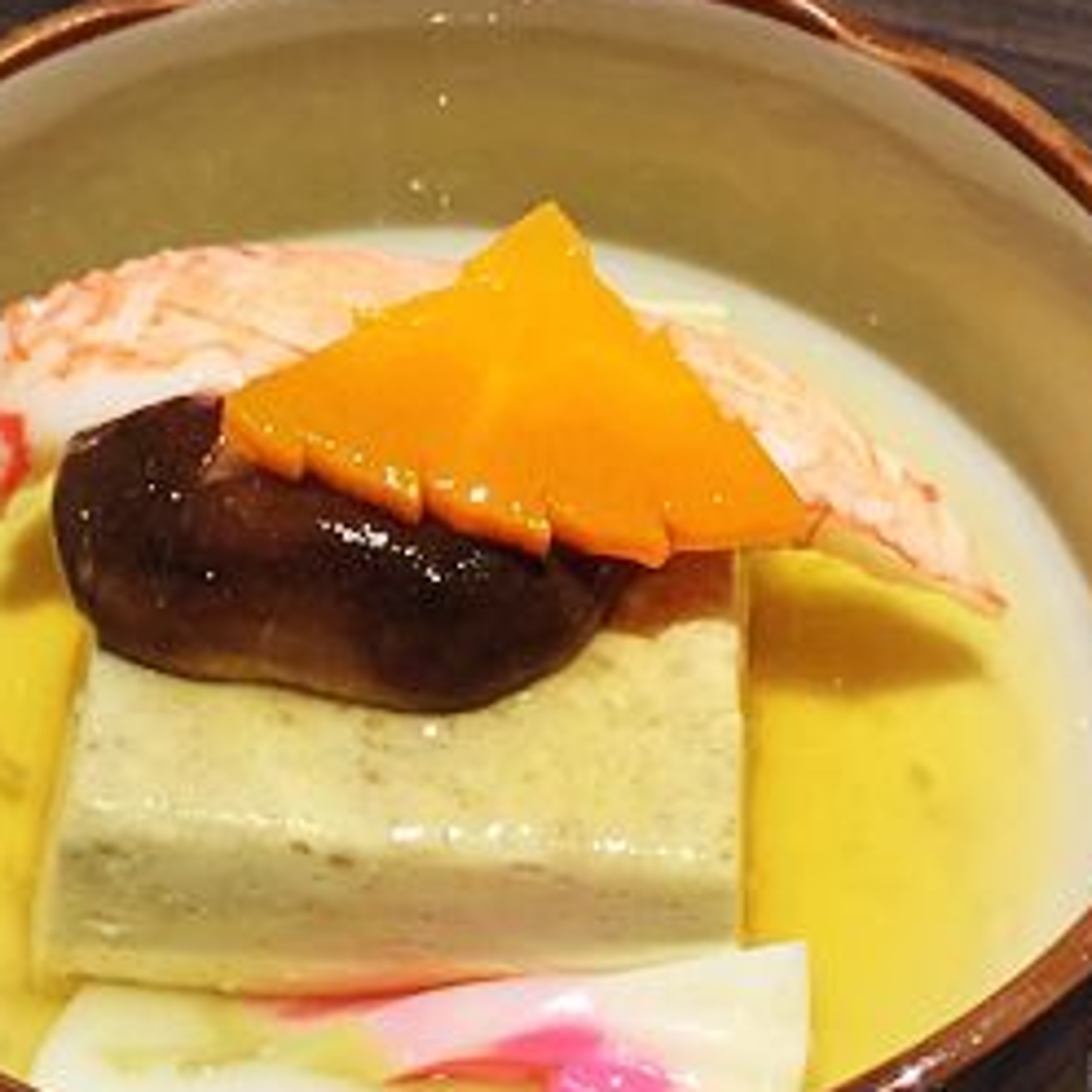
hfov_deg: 28.6
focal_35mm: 60
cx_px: 462
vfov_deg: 28.4
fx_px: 2141
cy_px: 755
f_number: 2.2
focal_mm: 4.15
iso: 160
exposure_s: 1/30
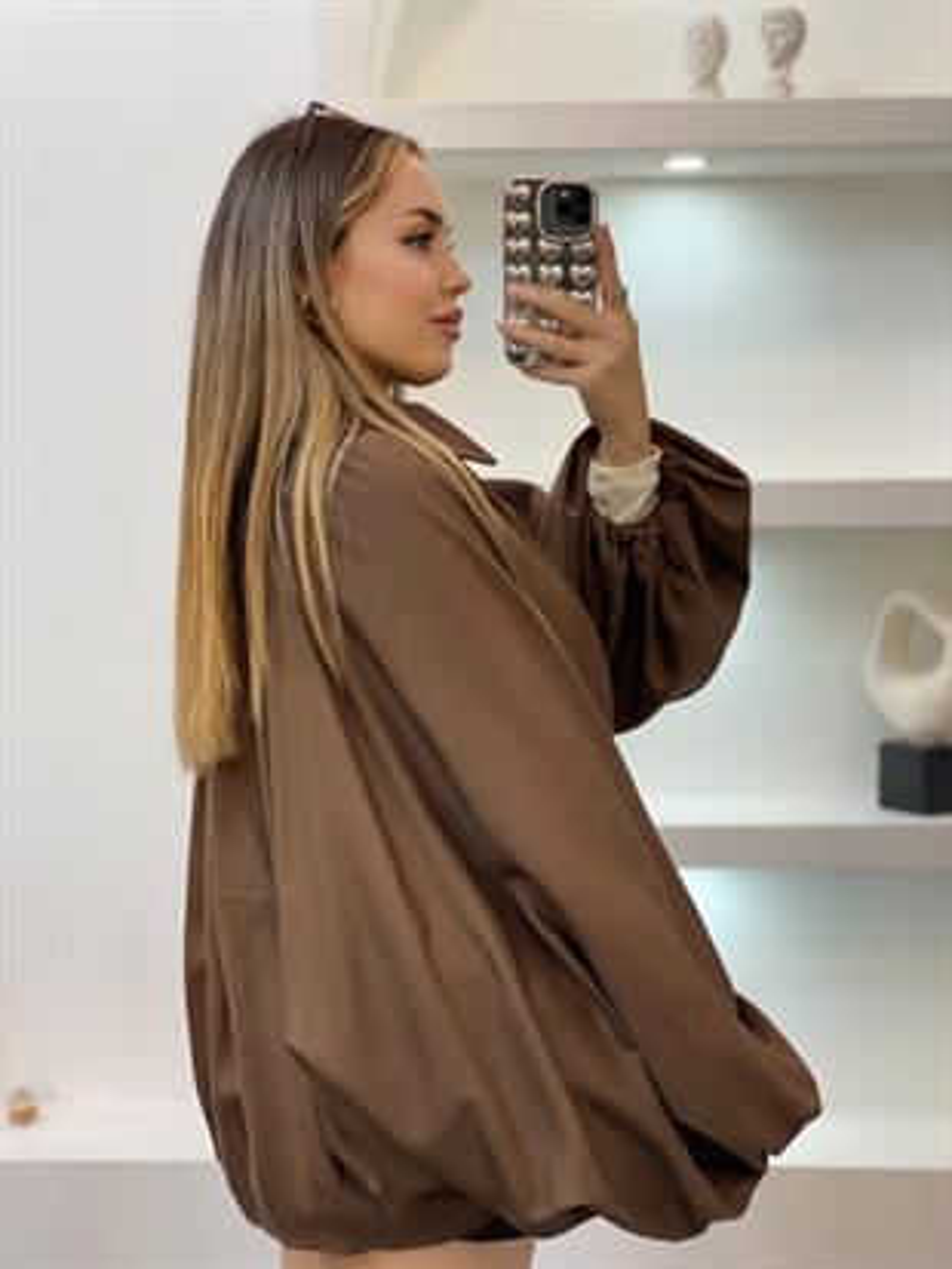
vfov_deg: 36.8
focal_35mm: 52
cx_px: 476
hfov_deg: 28.0
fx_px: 1906
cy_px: 634
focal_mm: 6
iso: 100
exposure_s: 1/100
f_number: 2
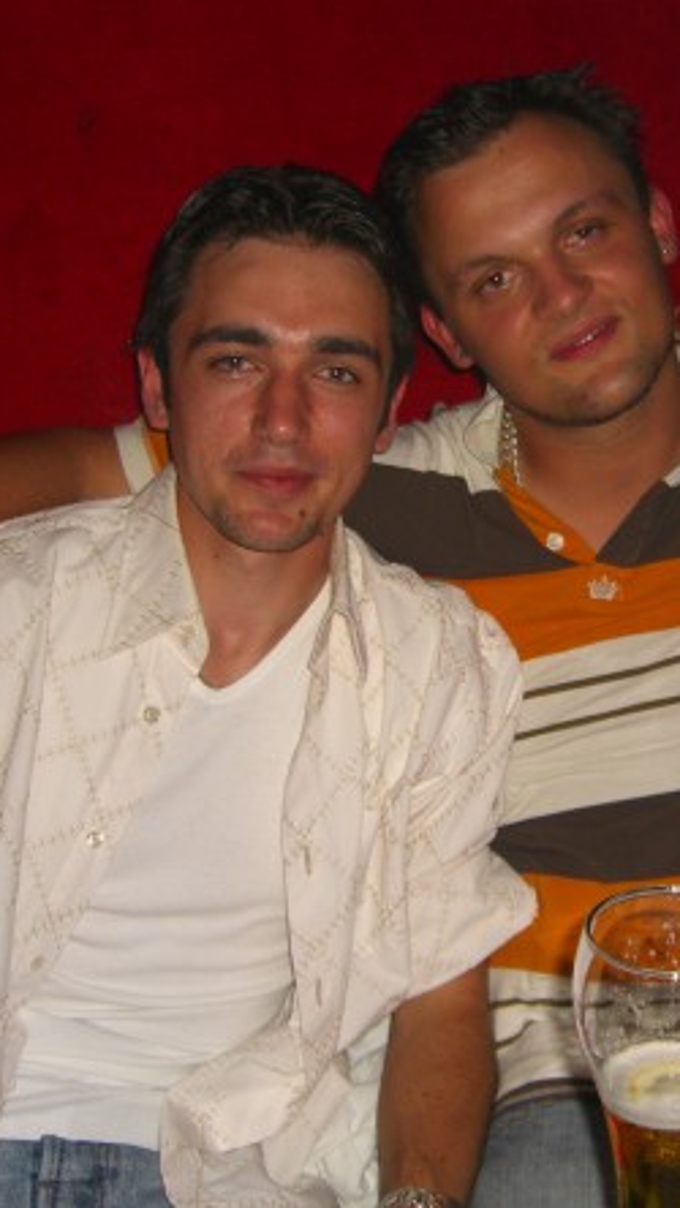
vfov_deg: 37.2
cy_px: 604
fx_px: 1794
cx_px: 541
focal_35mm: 56
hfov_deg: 21.2
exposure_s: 1/60
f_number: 2.8
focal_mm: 7.9
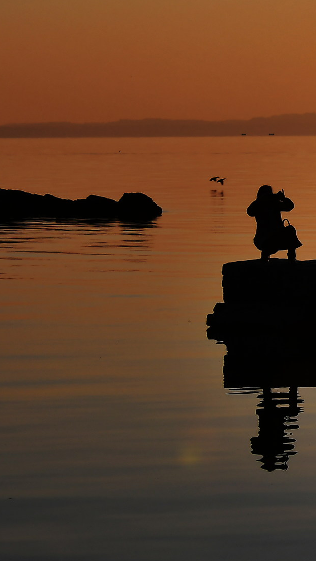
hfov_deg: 6.3
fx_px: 2830
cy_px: 236
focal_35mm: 190
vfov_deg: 11.3
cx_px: 544
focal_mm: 56
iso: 100
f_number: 9.5
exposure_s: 1/180
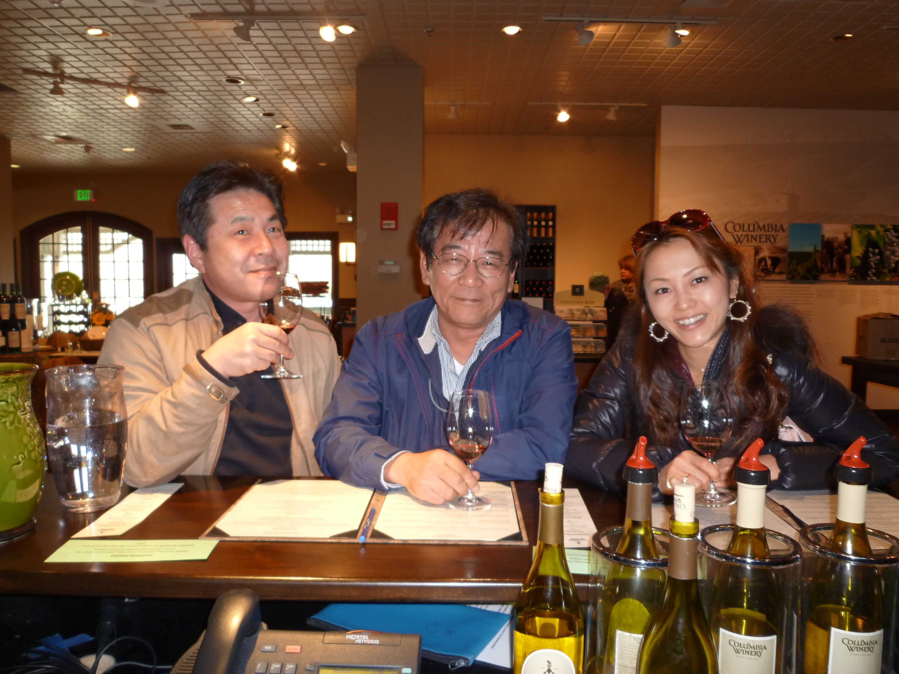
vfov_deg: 54.9
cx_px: 450
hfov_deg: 69.4
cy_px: 337
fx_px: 649
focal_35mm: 25
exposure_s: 1/30
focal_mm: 4.5
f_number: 2.8
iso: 160
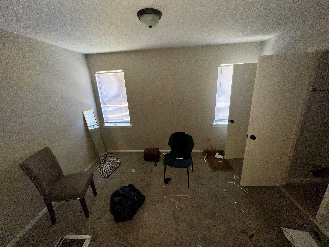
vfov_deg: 89.9
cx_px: 164
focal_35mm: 13
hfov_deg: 106.2
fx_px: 124
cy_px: 124
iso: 50
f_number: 1.8
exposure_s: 1/122
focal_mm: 1.57
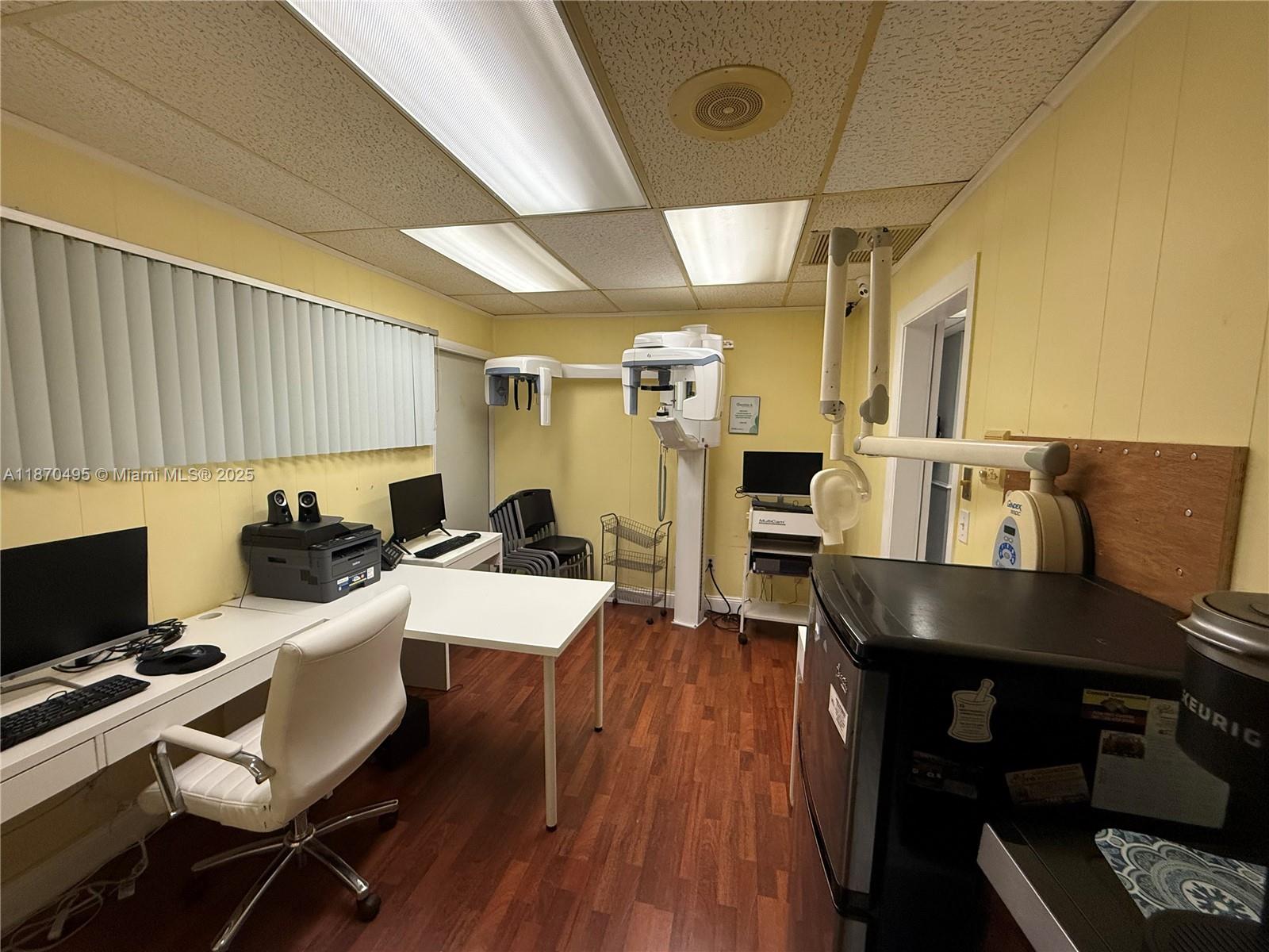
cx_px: 634
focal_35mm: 14
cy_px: 476
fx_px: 513
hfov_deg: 102.1
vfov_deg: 85.7
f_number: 2.2
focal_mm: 2.22
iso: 320
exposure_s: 1/120
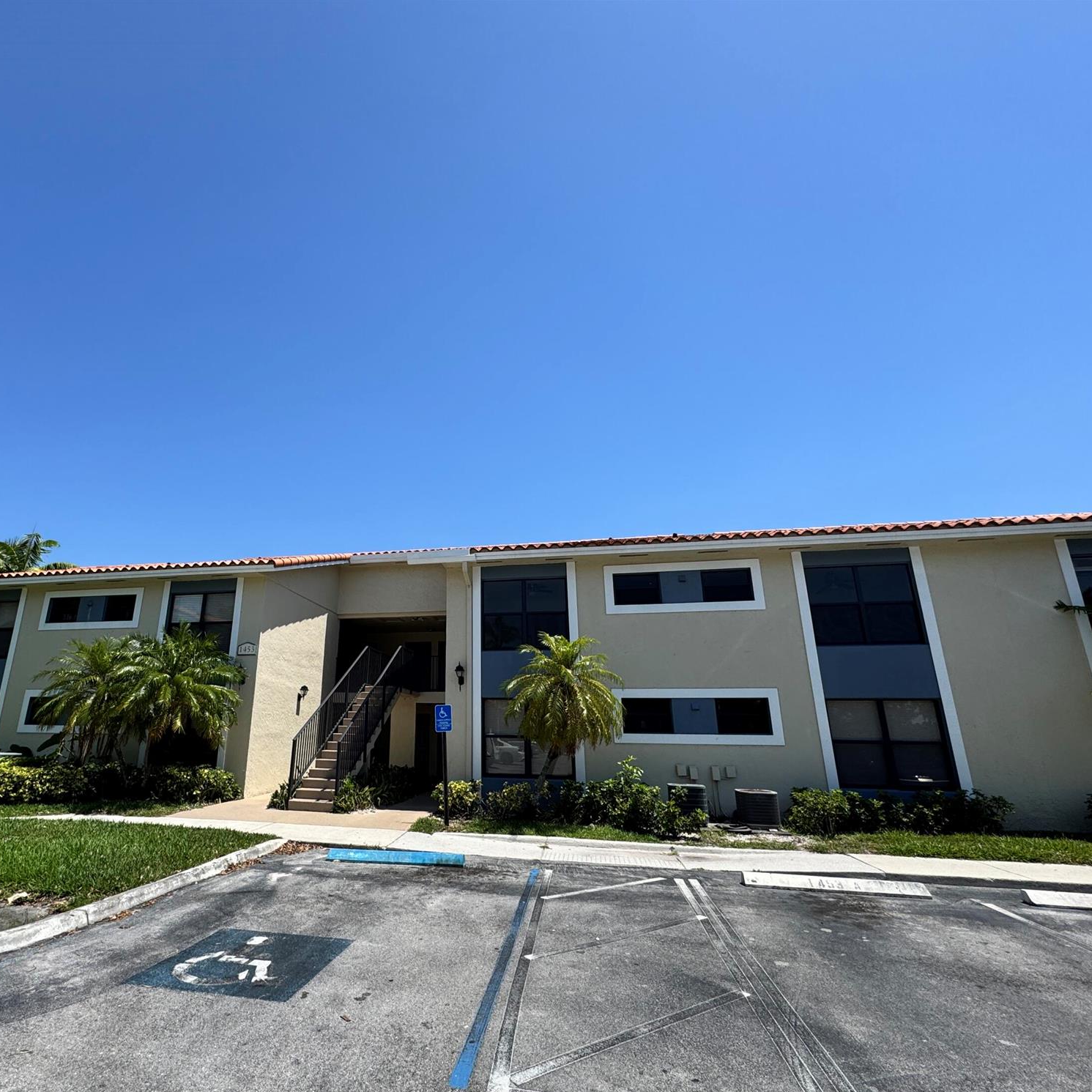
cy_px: 562
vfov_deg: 83.9
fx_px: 607
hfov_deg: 83.0
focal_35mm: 17
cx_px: 437
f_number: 2.2
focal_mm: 2.22
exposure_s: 1/1880
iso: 50
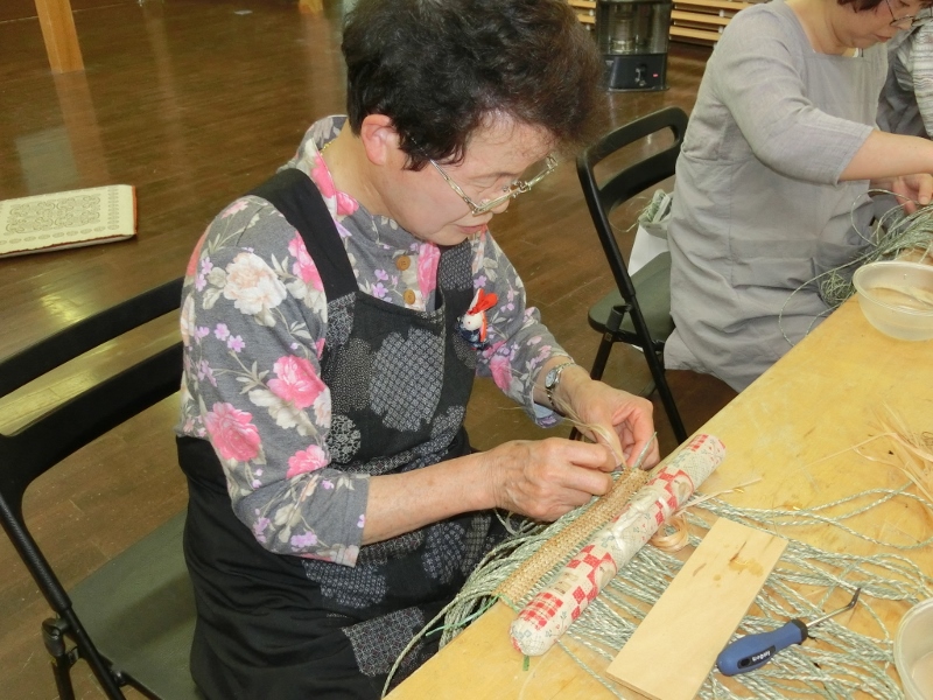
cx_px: 466
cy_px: 350
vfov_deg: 41.8
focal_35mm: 34
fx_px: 916
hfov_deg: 54.0
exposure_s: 1/50
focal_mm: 6
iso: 400
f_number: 3.9
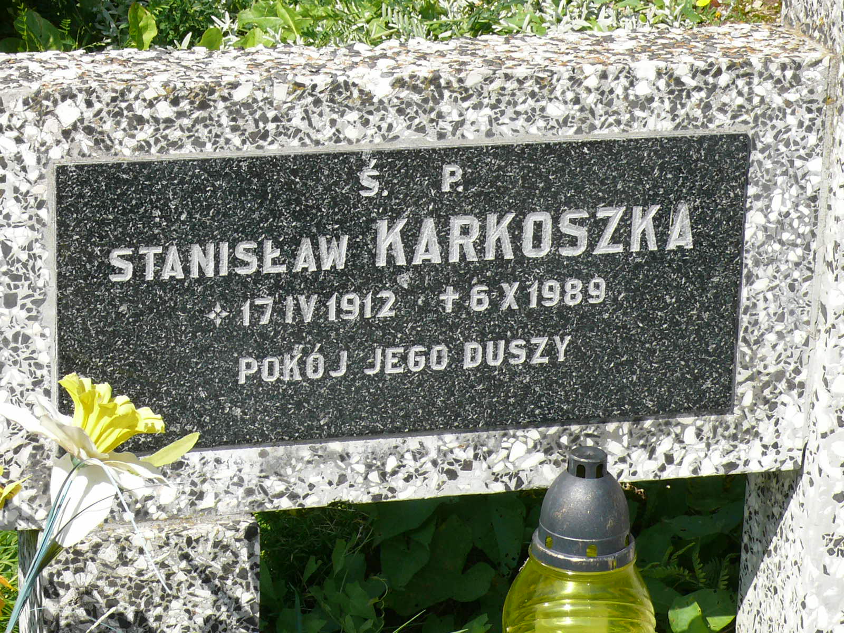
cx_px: 422
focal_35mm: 126
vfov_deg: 11.8
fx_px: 3072
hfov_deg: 15.6
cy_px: 316
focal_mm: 15.1
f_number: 5.6
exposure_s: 1/320
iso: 100
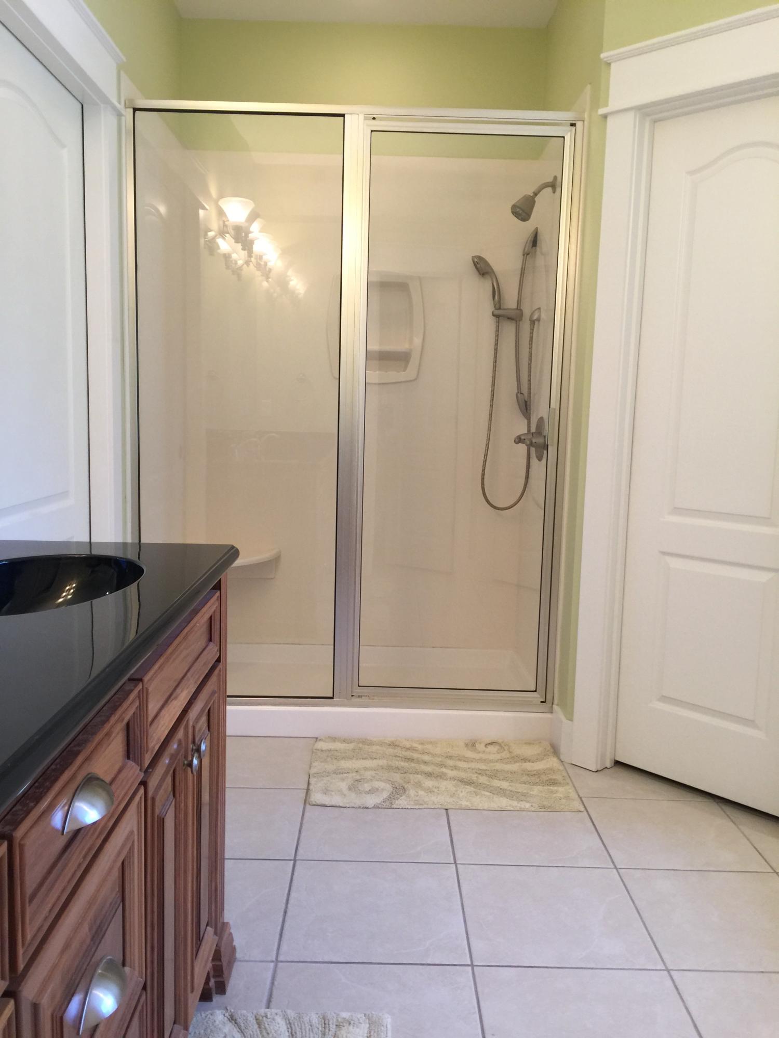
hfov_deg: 48.2
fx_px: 870
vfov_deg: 61.7
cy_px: 519
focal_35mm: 29
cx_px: 390
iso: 40
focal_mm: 4.15
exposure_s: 1/15
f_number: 2.2
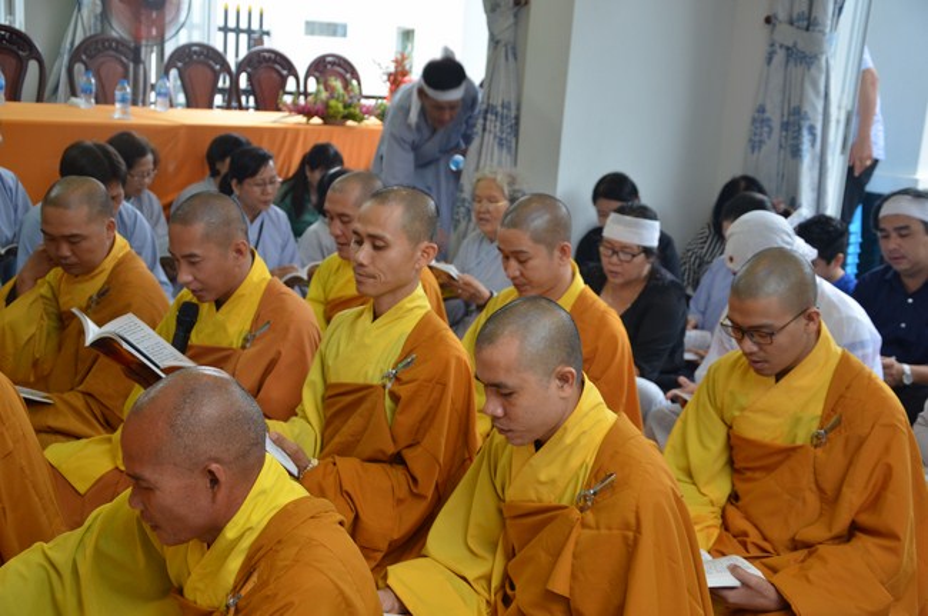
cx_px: 464
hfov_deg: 37.9
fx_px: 1351
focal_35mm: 52
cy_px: 308
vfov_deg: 25.7
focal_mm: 35
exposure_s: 1/50
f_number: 4.5
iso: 640
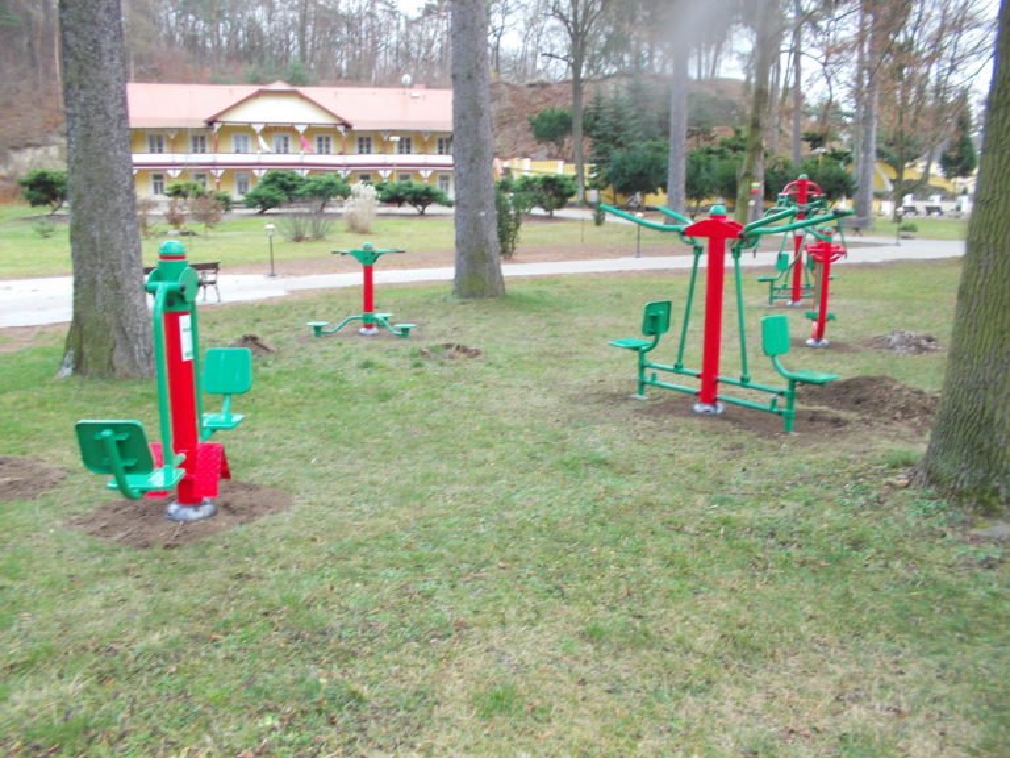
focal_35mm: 29
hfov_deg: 61.7
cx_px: 505
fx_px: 846
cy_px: 379
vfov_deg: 48.2
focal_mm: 4.1
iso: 80
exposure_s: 1/25
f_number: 3.3
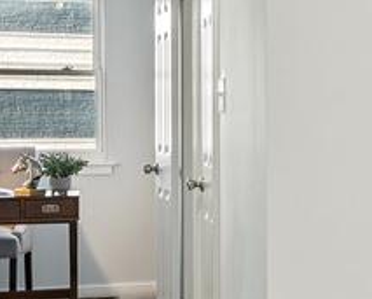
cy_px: 110
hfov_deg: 13.4
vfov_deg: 13.5
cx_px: 835
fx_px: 1257
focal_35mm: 114
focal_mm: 18
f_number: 8
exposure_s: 1/30
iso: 400
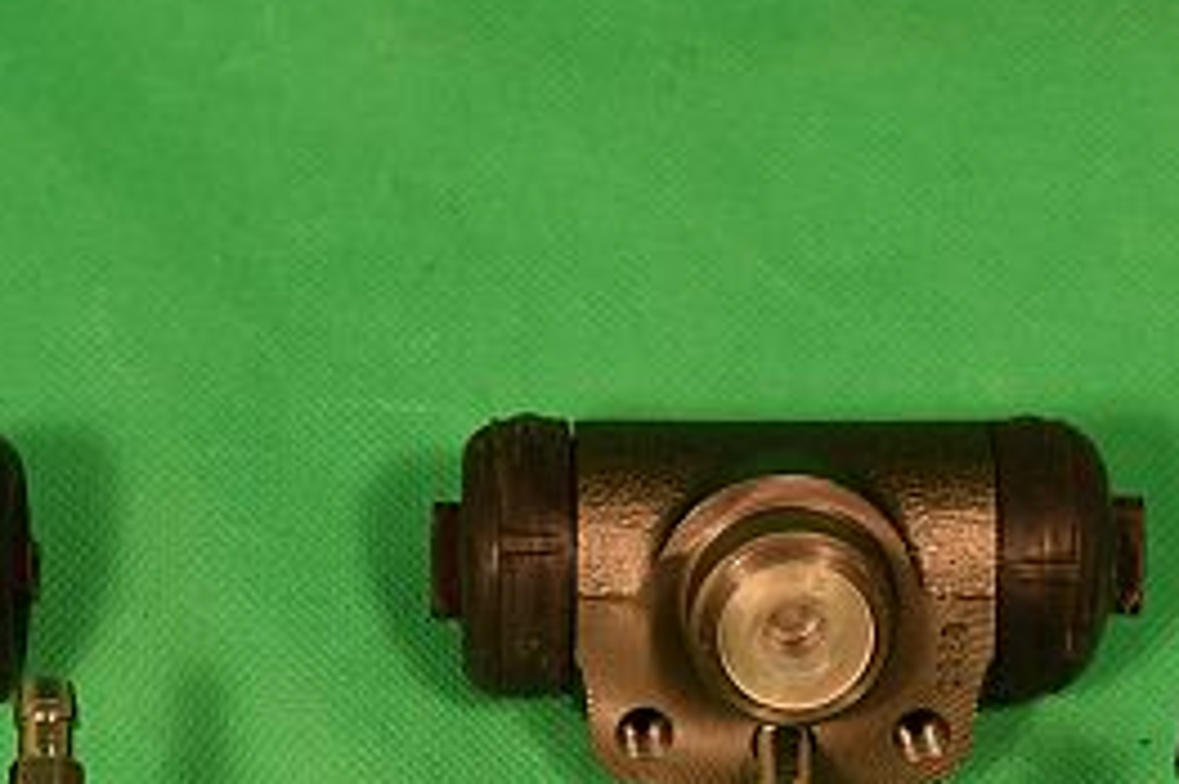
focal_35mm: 130
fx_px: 4255
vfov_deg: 10.4
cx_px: 453
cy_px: 829
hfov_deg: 15.8
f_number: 8
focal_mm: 38
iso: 360
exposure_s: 1/250
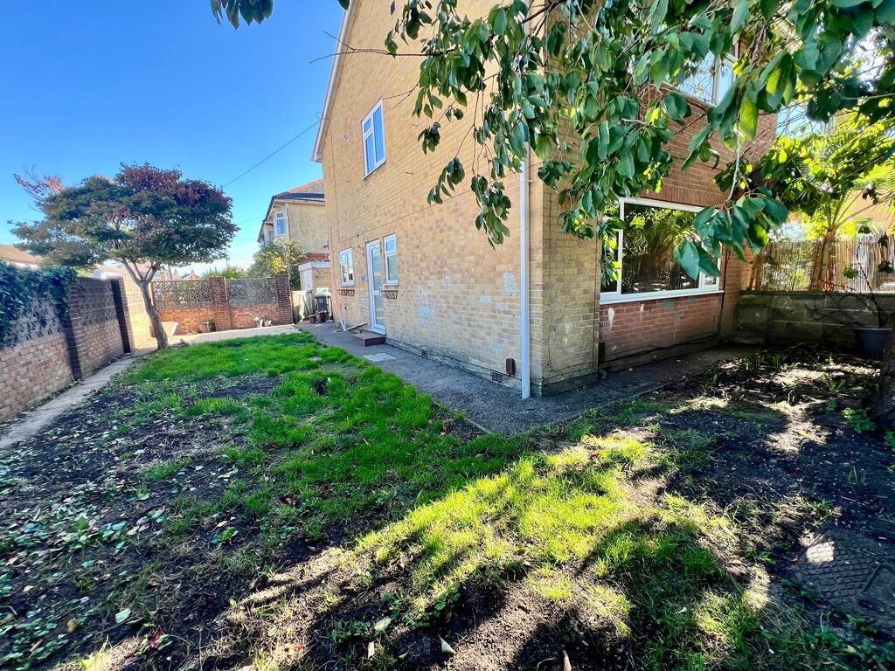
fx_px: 336
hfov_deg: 106.2
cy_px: 336
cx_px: 448
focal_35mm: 13
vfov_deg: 89.9
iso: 32
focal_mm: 1.57
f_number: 1.8
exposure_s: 1/138
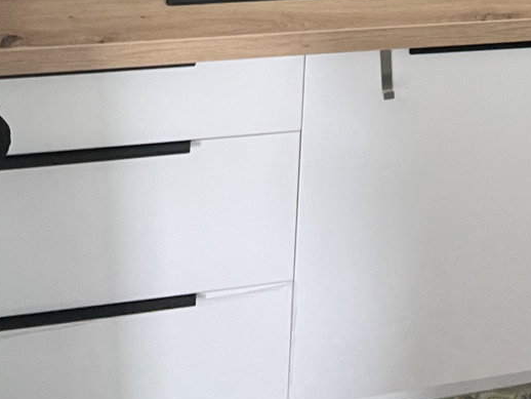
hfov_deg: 25.2
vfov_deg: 19.0
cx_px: 600
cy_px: -136
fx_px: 1090
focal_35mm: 71
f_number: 2.2
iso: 160
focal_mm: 2.71
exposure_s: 1/60
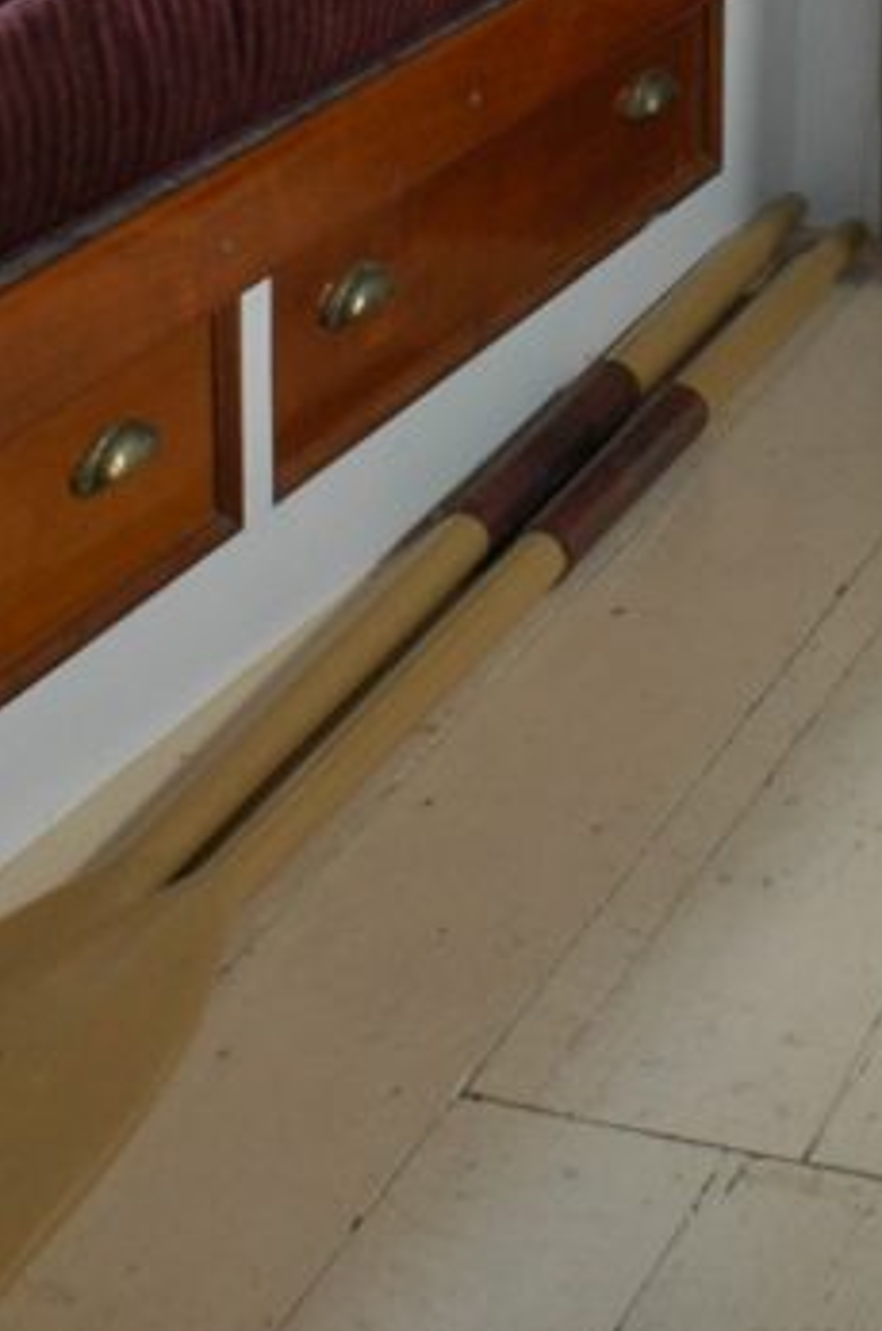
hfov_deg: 13.5
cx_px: 794
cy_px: -631
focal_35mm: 100
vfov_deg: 18.3
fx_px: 3689
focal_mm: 20
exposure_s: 1/100
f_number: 5
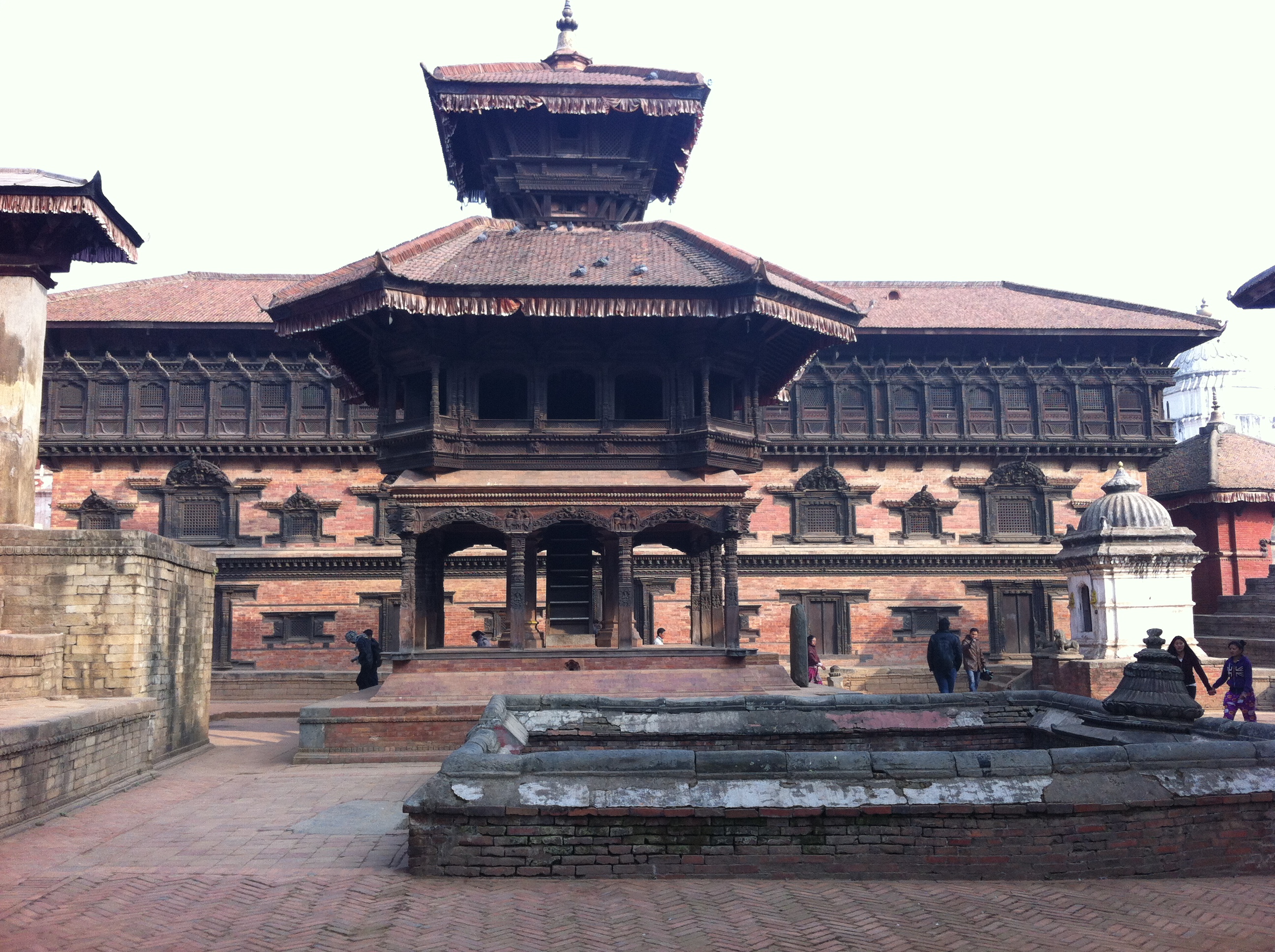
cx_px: 638
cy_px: 476
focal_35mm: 35
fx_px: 1287
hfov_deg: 52.7
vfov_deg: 40.6
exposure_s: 1/321
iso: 80
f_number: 2.8
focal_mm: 3.85
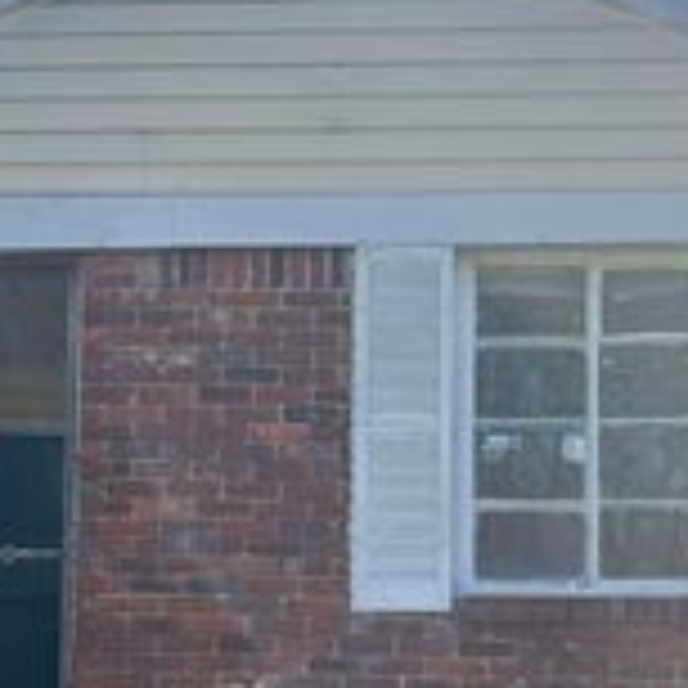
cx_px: 288
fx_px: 1686
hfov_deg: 23.0
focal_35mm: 75
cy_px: 573
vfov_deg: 22.7
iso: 50
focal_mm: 5.7
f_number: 1.5
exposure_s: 1/1808
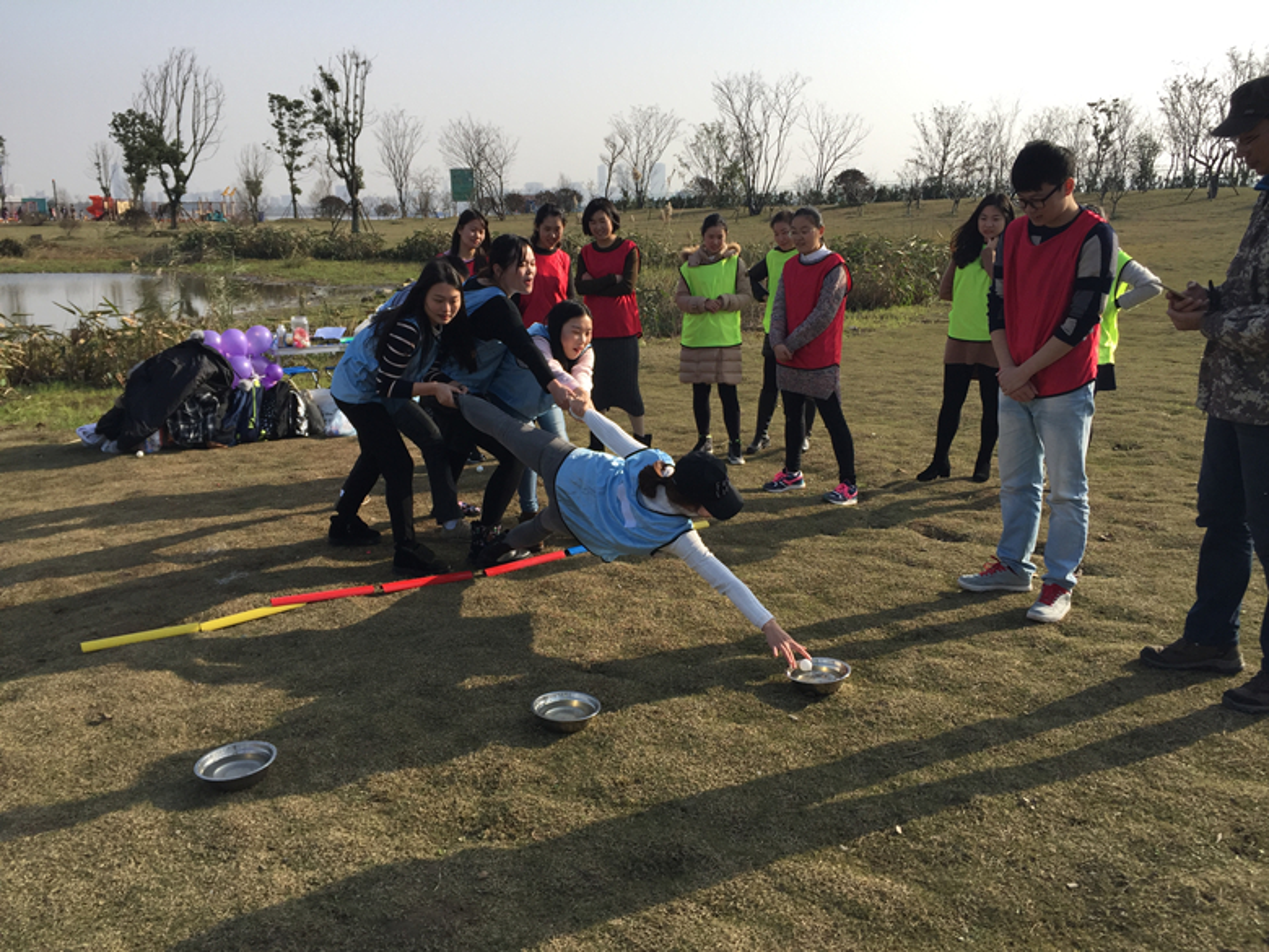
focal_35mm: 29
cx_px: 634
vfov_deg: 48.2
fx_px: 1063
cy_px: 476
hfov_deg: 61.7
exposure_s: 1/1276
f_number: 2.2
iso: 32
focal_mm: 4.15
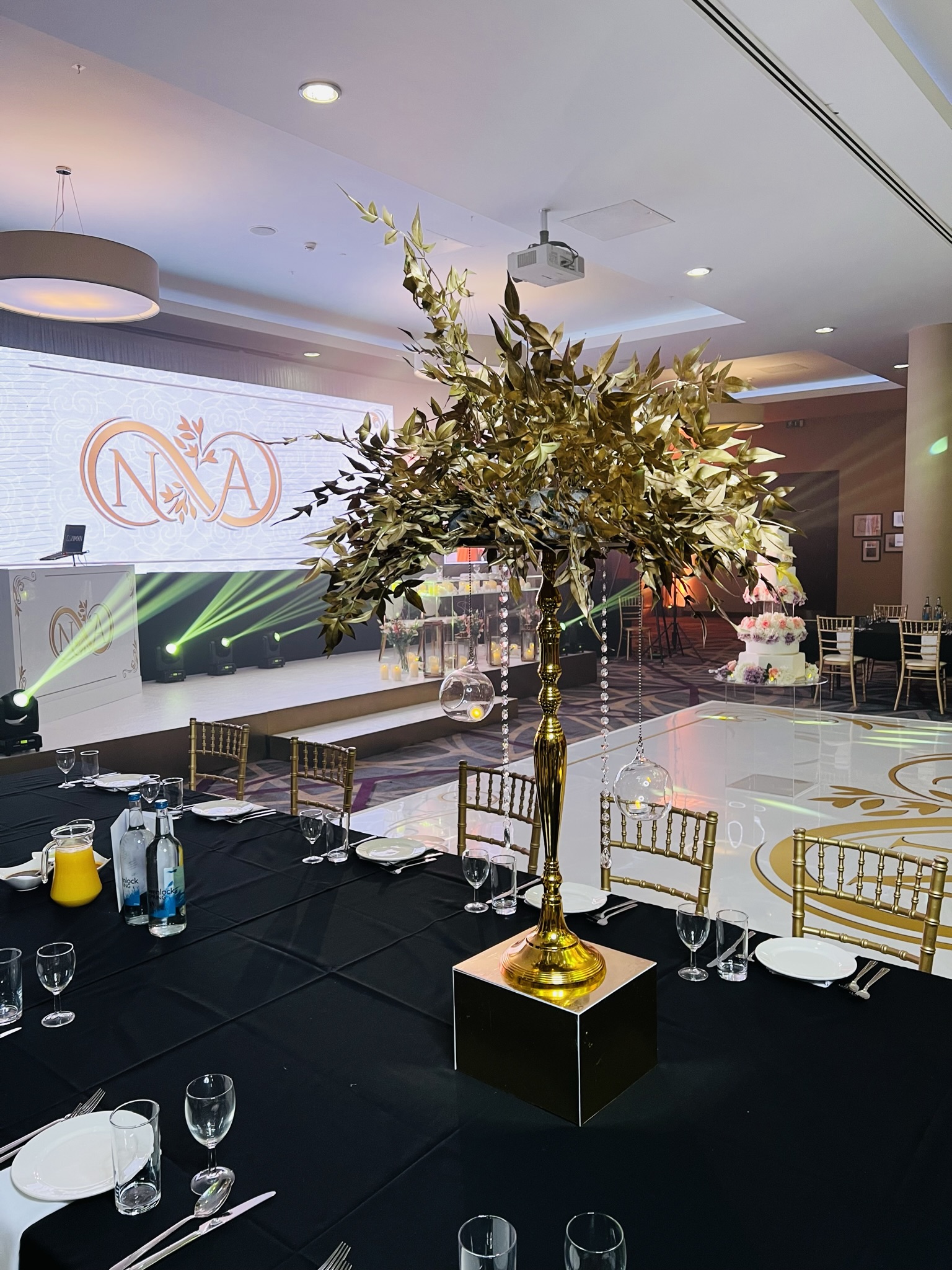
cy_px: 635
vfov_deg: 67.3
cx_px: 476
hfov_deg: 53.1
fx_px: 953
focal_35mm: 26
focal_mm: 5.7
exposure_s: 1/60
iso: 125
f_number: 1.5
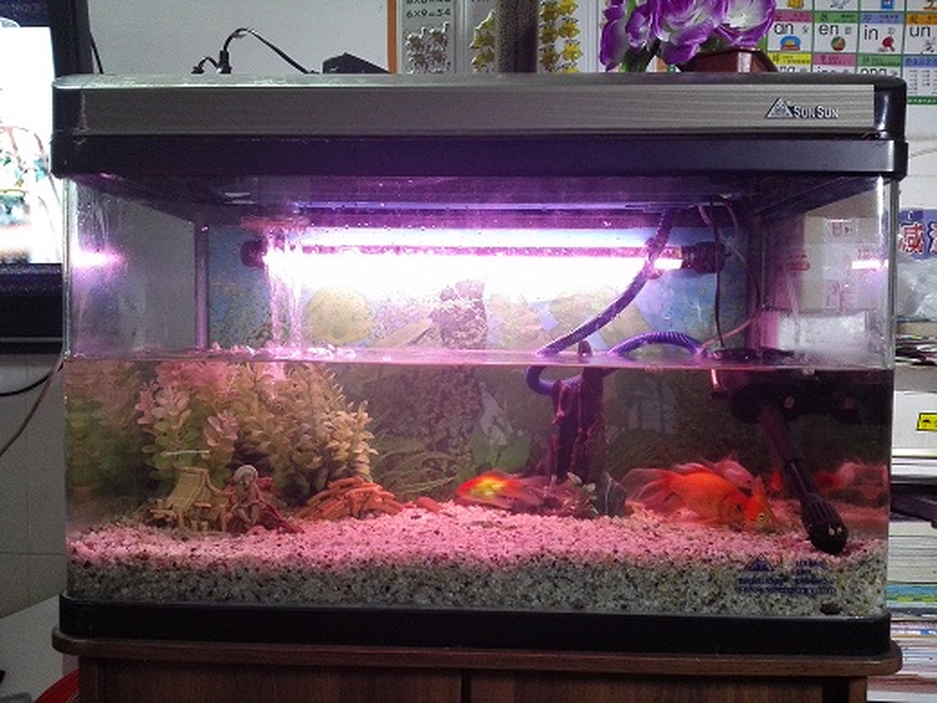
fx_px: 758
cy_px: 352
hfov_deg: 63.4
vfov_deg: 49.7
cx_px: 468
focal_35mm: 28
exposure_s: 1/20
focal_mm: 3.79
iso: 320
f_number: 2
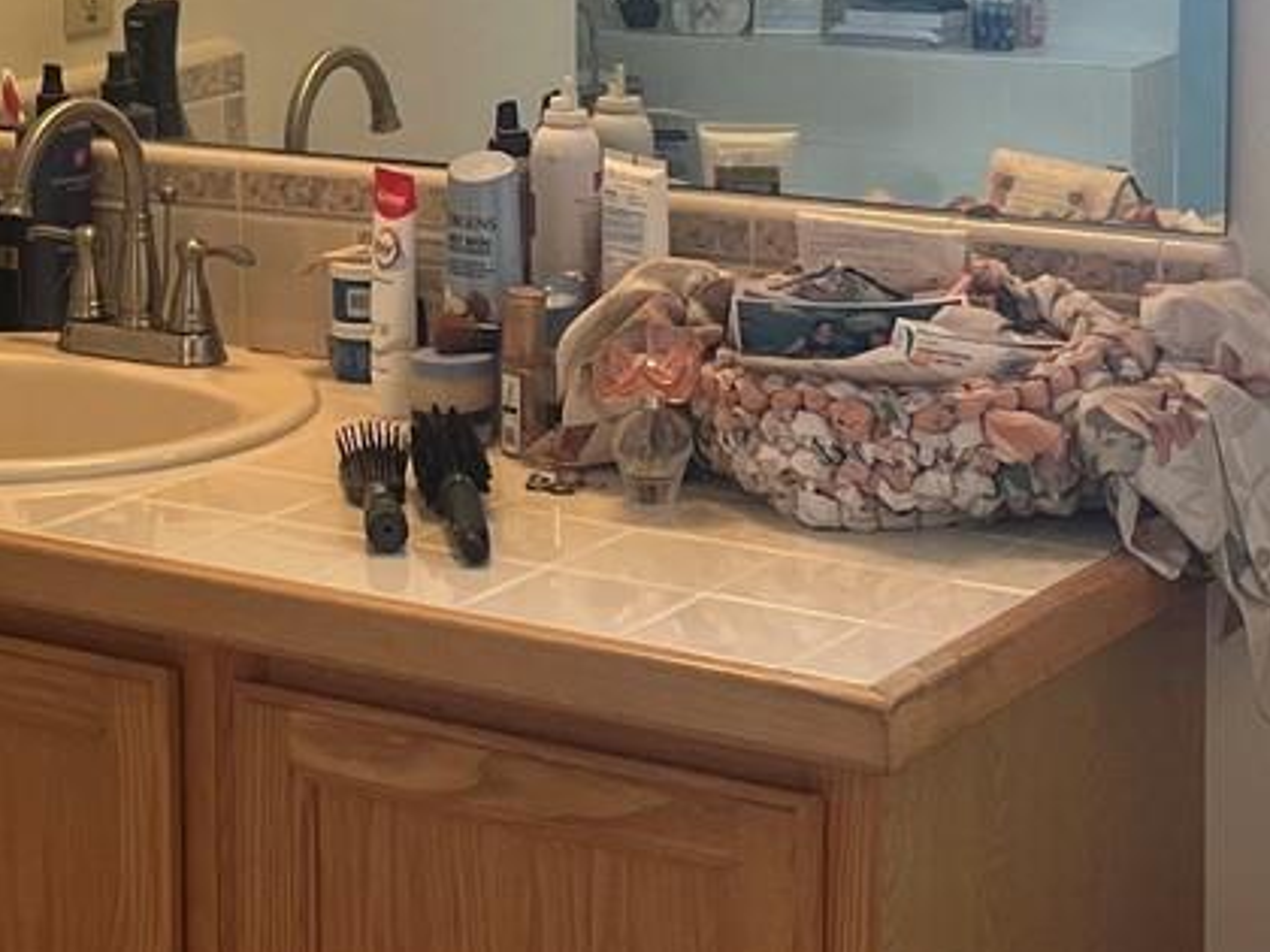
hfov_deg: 19.6
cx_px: 236
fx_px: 3632
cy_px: 100
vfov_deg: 14.8
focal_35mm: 99
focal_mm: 5.1
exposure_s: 1/120
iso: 64
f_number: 1.6
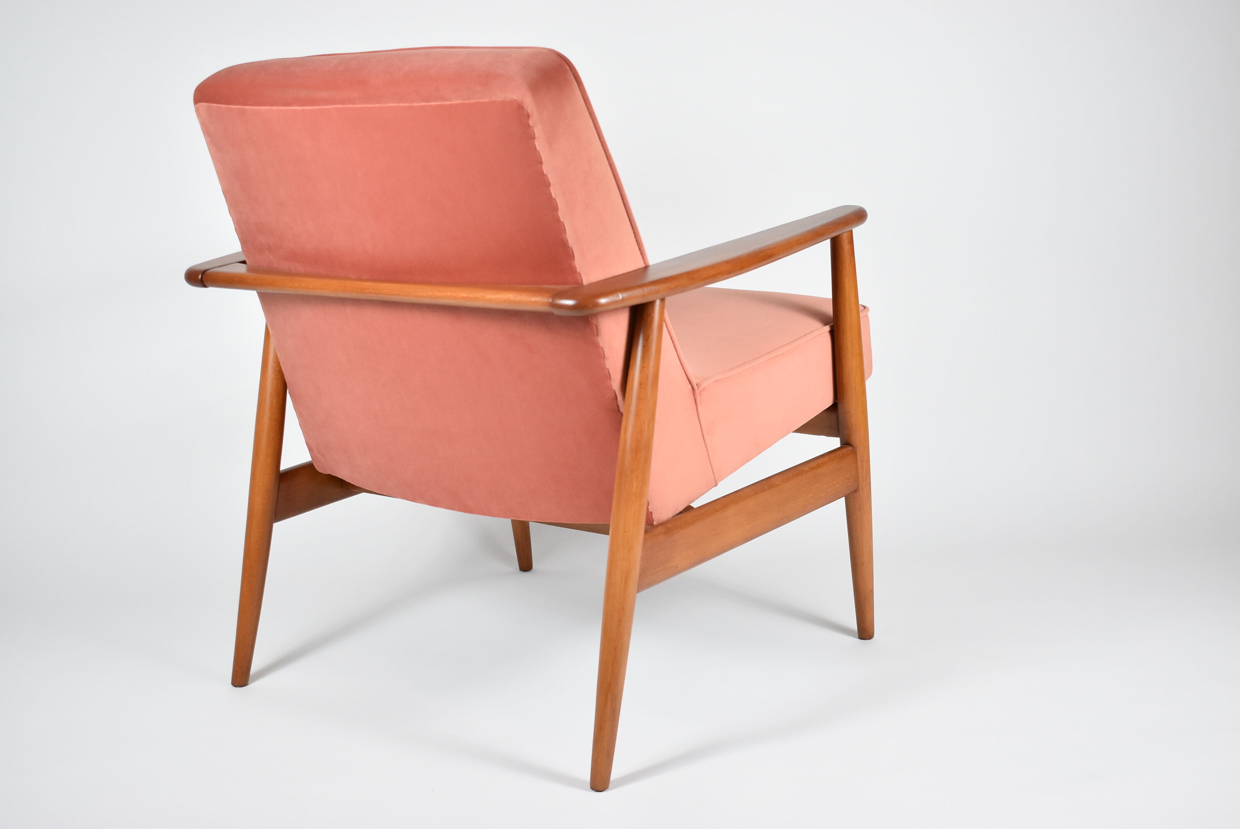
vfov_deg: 28.1
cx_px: 620
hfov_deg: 41.1
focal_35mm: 48
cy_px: 414
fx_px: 1655
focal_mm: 32
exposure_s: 1/125
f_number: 4.5
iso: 1000
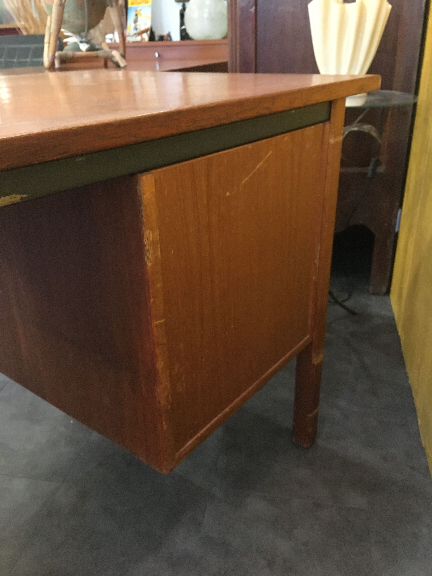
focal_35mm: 29
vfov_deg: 61.7
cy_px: 288
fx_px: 483
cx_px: 216
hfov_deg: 48.2
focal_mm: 4.15
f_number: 2.2
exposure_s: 1/17
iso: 250
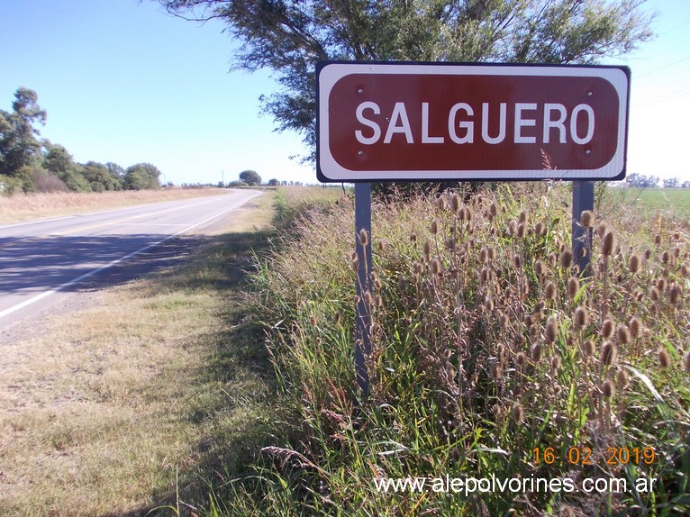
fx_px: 558
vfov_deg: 49.7
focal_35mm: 28
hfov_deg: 63.5
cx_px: 345
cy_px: 258
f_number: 5.4
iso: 80
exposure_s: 1/160
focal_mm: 4
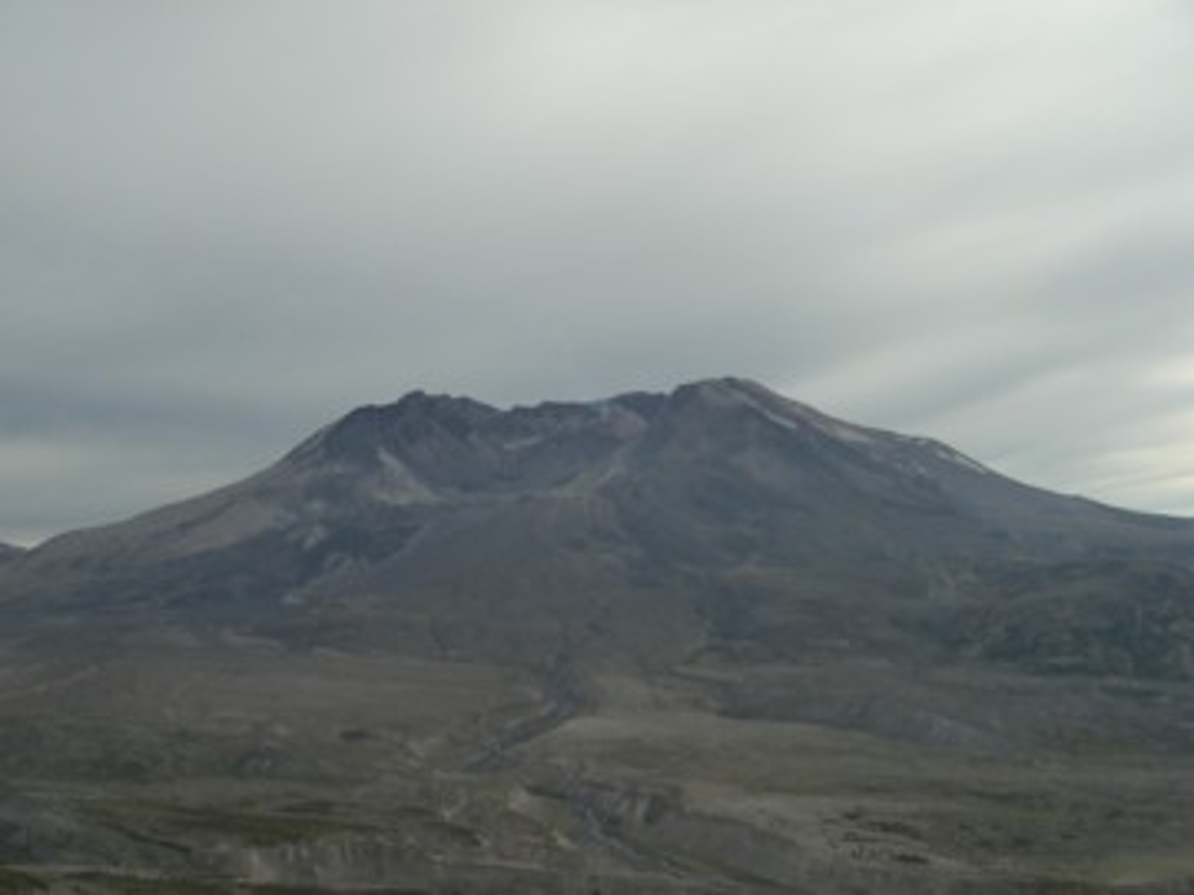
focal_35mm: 38
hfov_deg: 49.0
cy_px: 448
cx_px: 597
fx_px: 1311
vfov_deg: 37.7
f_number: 4.4
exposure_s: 1/640
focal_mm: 6.3
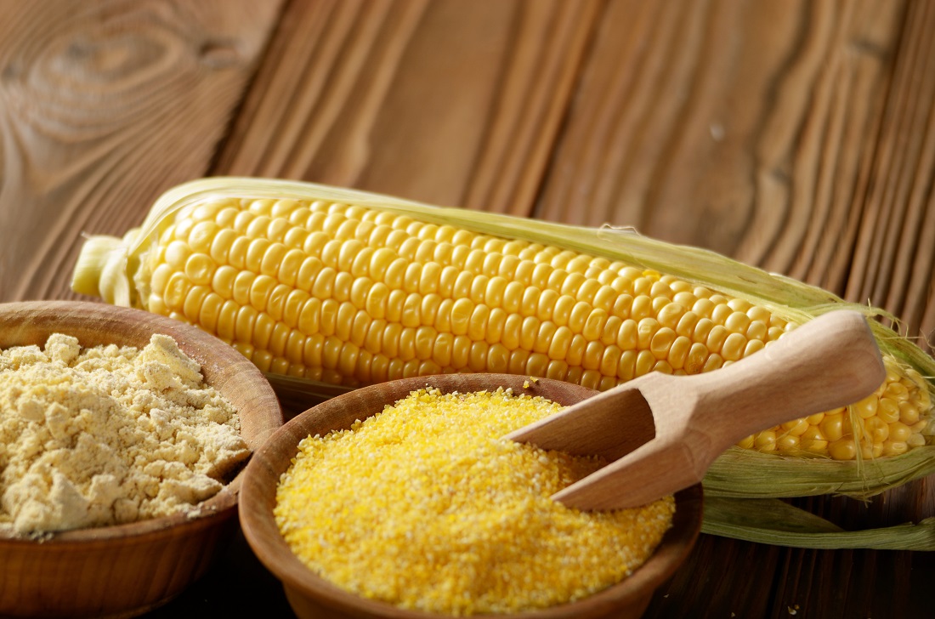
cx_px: 468
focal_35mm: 180
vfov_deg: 7.6
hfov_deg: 11.4
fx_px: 4664
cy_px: 310
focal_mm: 120
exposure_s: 1/250
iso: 100
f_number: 4.5
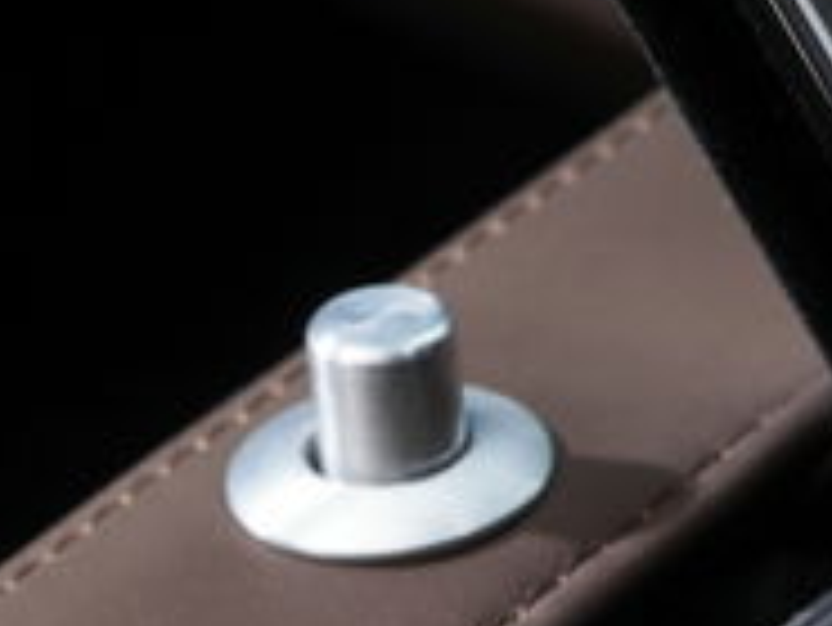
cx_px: -796
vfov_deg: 4.1
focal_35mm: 359
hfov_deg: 5.4
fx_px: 8634
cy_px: 937
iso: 200
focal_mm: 90
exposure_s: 1/100
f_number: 10
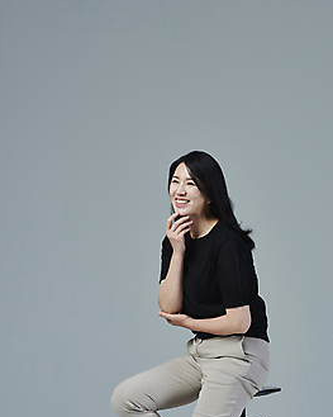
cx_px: 166
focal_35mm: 105
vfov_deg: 18.3
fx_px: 1294
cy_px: 231
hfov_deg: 14.7
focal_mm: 92
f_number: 14
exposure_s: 1/125
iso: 100
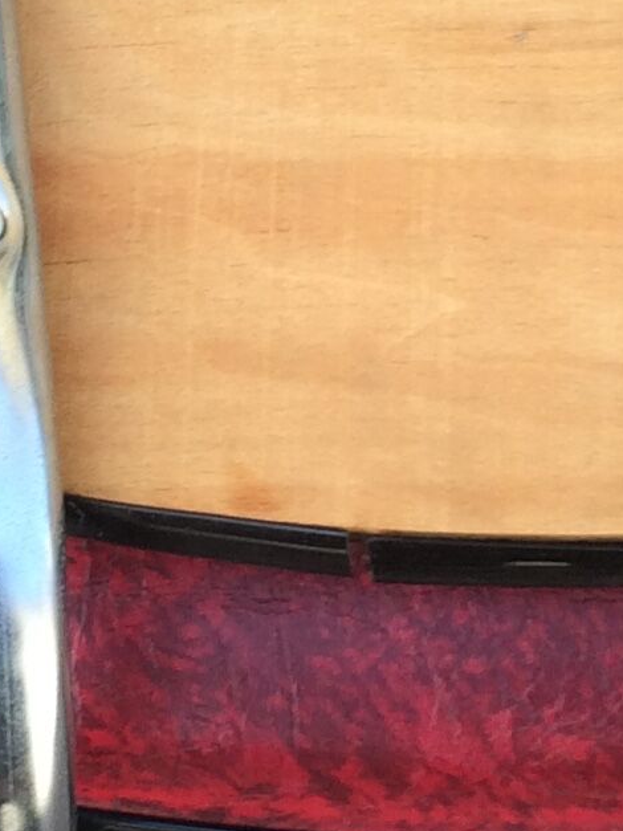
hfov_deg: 9.8
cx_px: 395
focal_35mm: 151
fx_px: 3625
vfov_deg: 12.6
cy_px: -265
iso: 32
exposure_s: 1/225
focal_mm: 4.15
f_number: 2.2
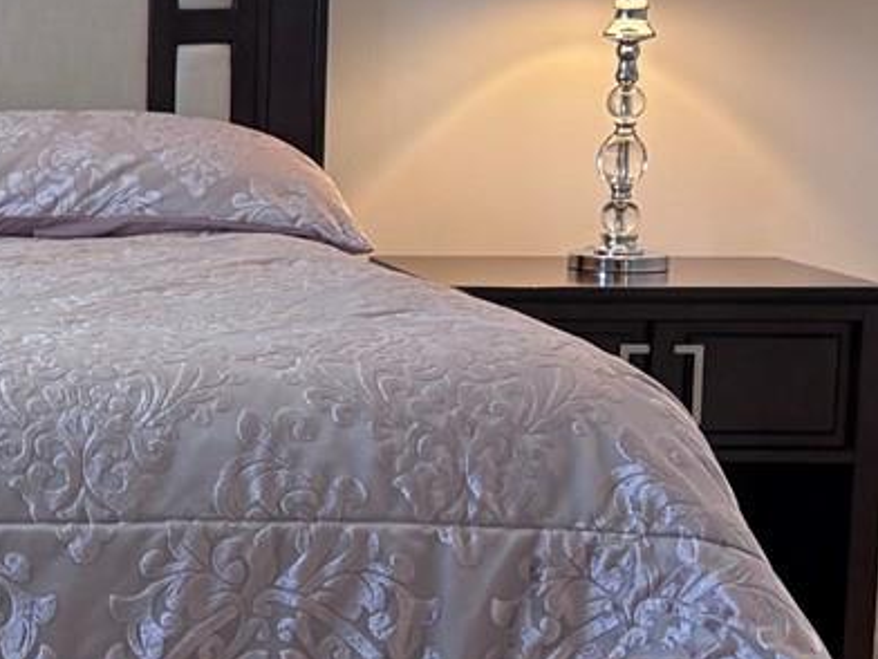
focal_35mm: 106
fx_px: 2689
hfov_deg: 16.8
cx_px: -446
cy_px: 314
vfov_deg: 14.0
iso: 100
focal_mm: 5.96
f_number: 1.6
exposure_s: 1/60
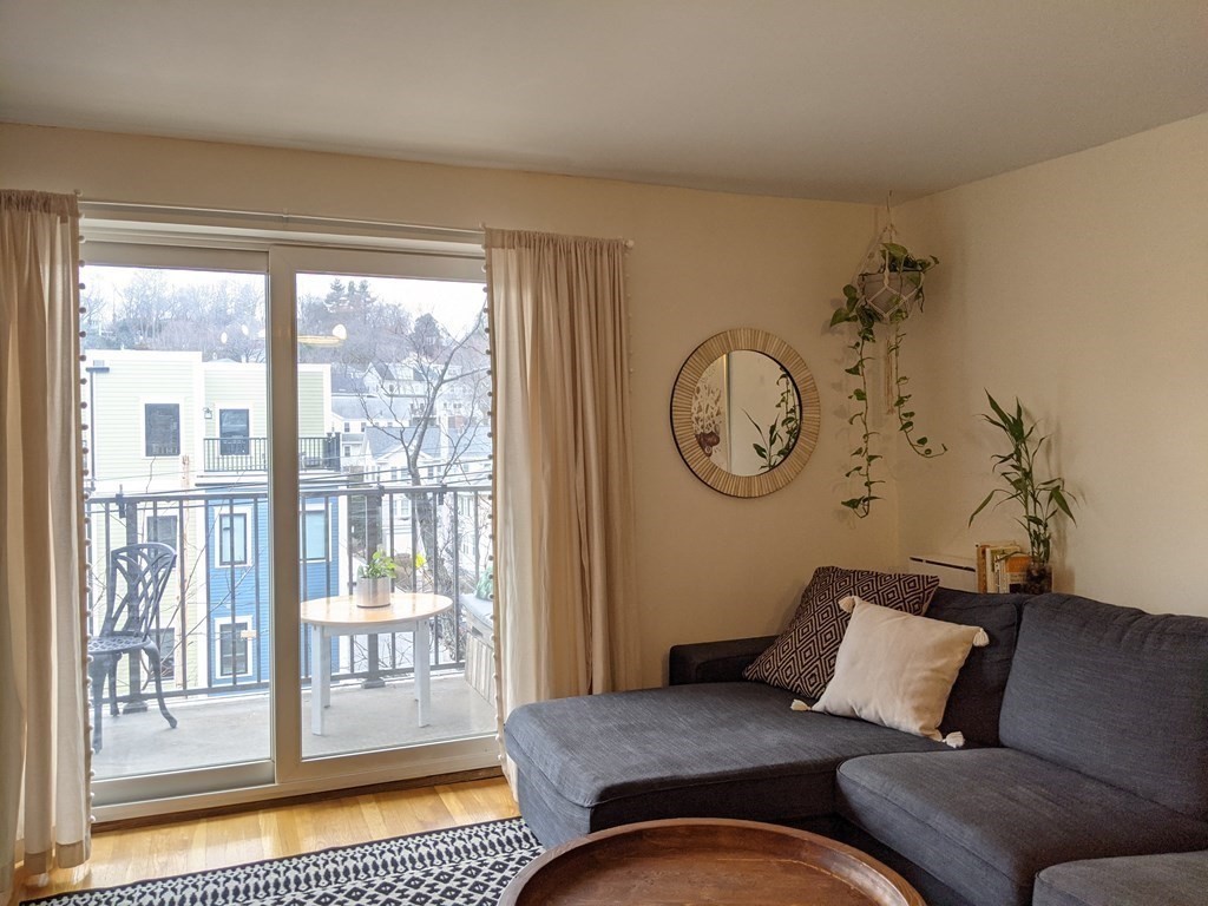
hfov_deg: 65.3
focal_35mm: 27
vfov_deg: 51.4
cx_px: 604
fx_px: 942
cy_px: 453
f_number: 1.8
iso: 48
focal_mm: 4.44
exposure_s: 1/120
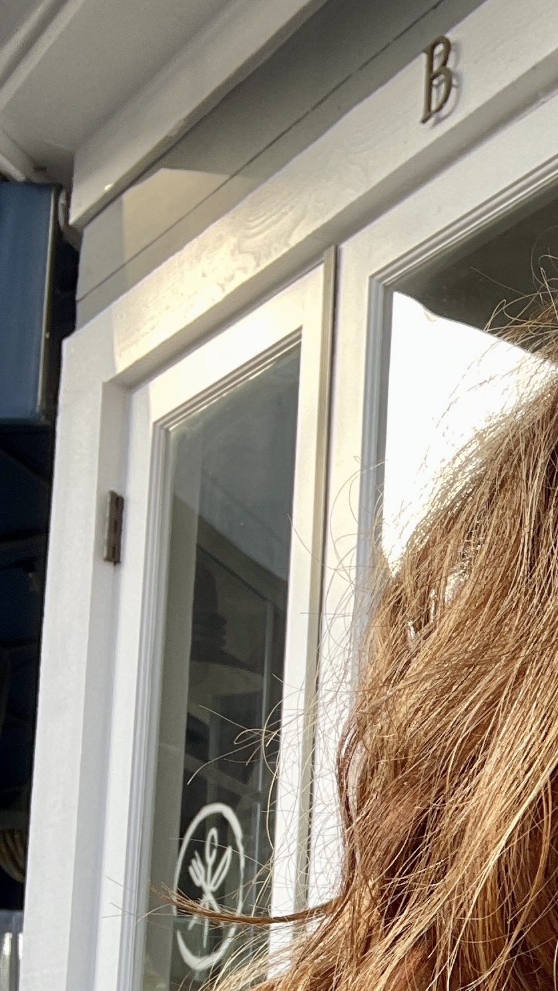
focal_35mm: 68
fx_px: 1788
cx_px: 955
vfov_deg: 28.6
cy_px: 1041
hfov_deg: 15.6
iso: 32
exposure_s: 1/121
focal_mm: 2.71
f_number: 2.2
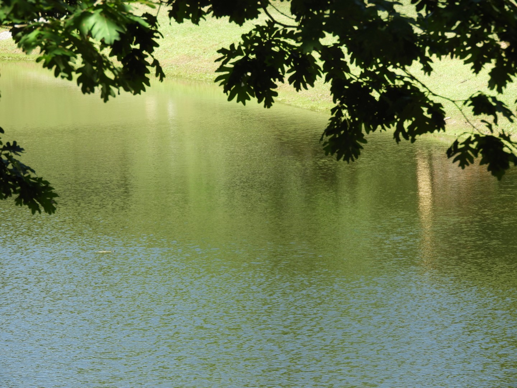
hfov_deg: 7.9
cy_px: 194
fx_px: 3734
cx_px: 258
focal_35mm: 250
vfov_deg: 5.9
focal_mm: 44.8
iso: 100
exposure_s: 1/125
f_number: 5.5
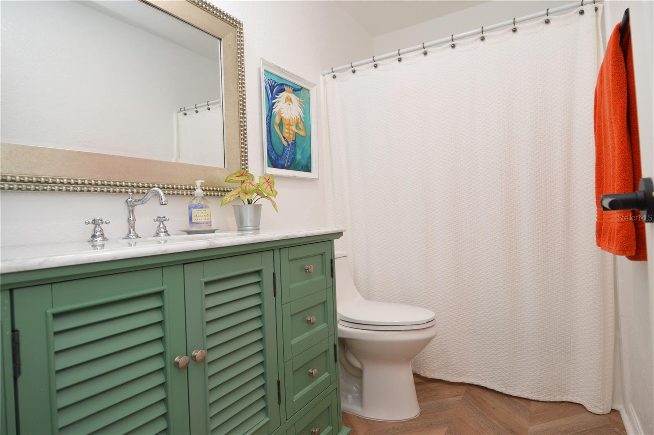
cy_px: 218
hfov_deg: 90.1
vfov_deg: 67.3
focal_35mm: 18
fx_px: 327
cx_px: 327
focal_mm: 12
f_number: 4
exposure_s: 1/60
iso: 400
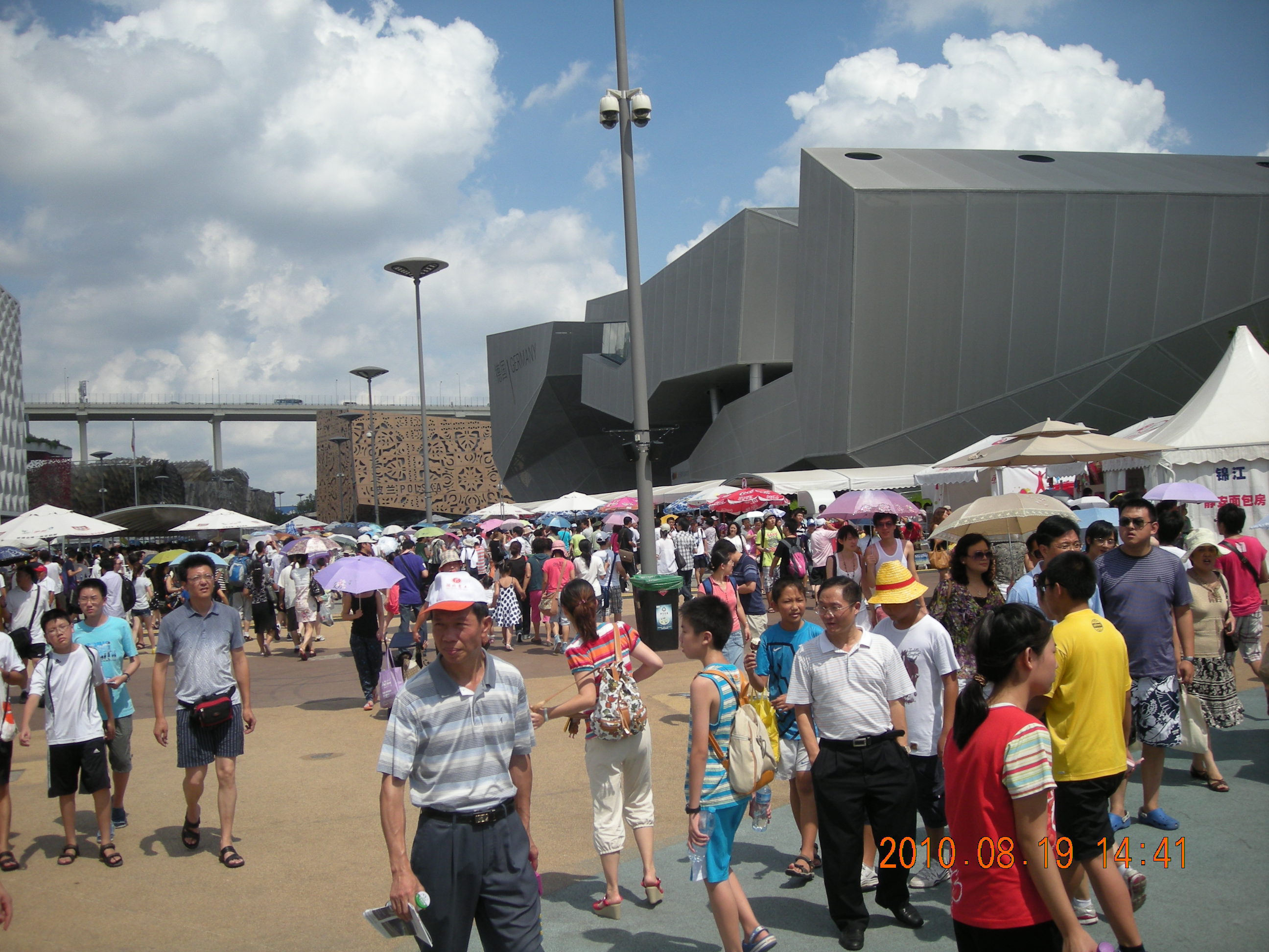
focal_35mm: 35
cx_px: 634
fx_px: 1283
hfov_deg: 52.6
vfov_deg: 40.7
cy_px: 476
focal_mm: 5.7
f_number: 5.7
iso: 64
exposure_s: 1/406
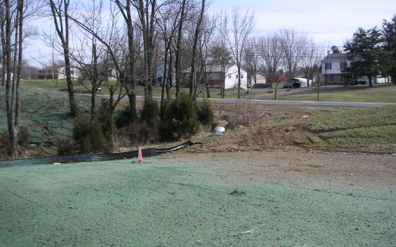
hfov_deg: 48.2
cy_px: 106
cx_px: 196
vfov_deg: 31.2
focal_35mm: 41
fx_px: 442
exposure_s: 1/125
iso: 50
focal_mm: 6
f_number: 6.7
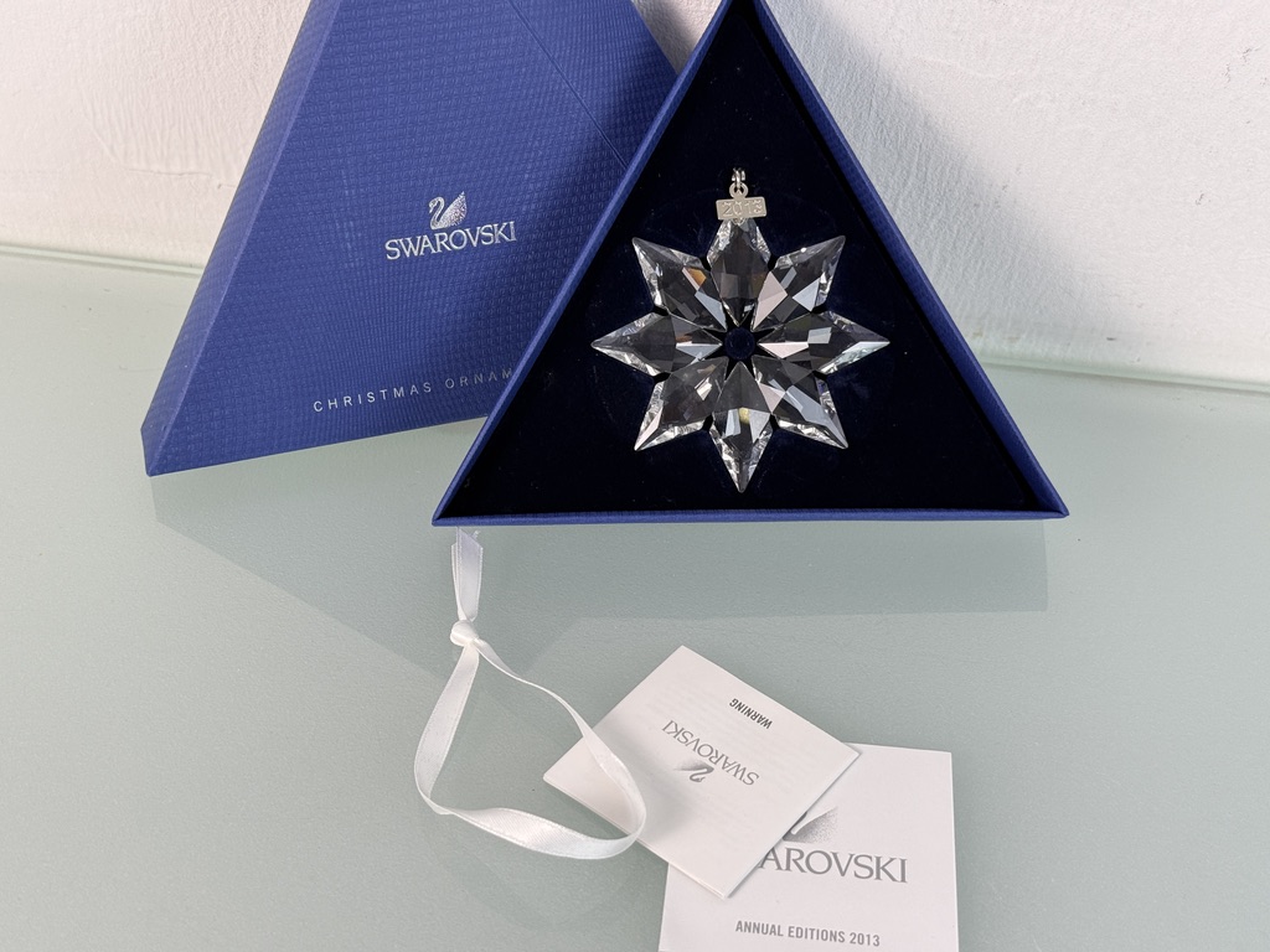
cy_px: 476
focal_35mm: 48
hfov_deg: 39.7
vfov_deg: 30.3
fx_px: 1761
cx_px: 635
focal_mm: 6.76
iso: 64
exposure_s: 1/100
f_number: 1.78
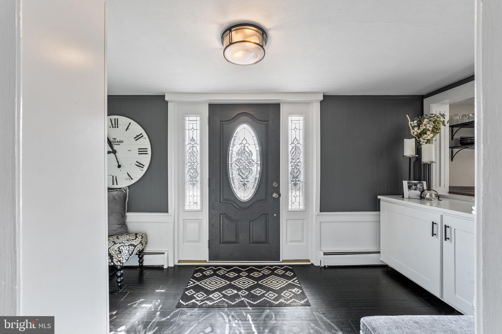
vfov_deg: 81.2
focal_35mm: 14
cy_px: 167
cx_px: 251
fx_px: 195
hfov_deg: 104.3
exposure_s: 1/10
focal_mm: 14
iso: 1000
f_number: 11
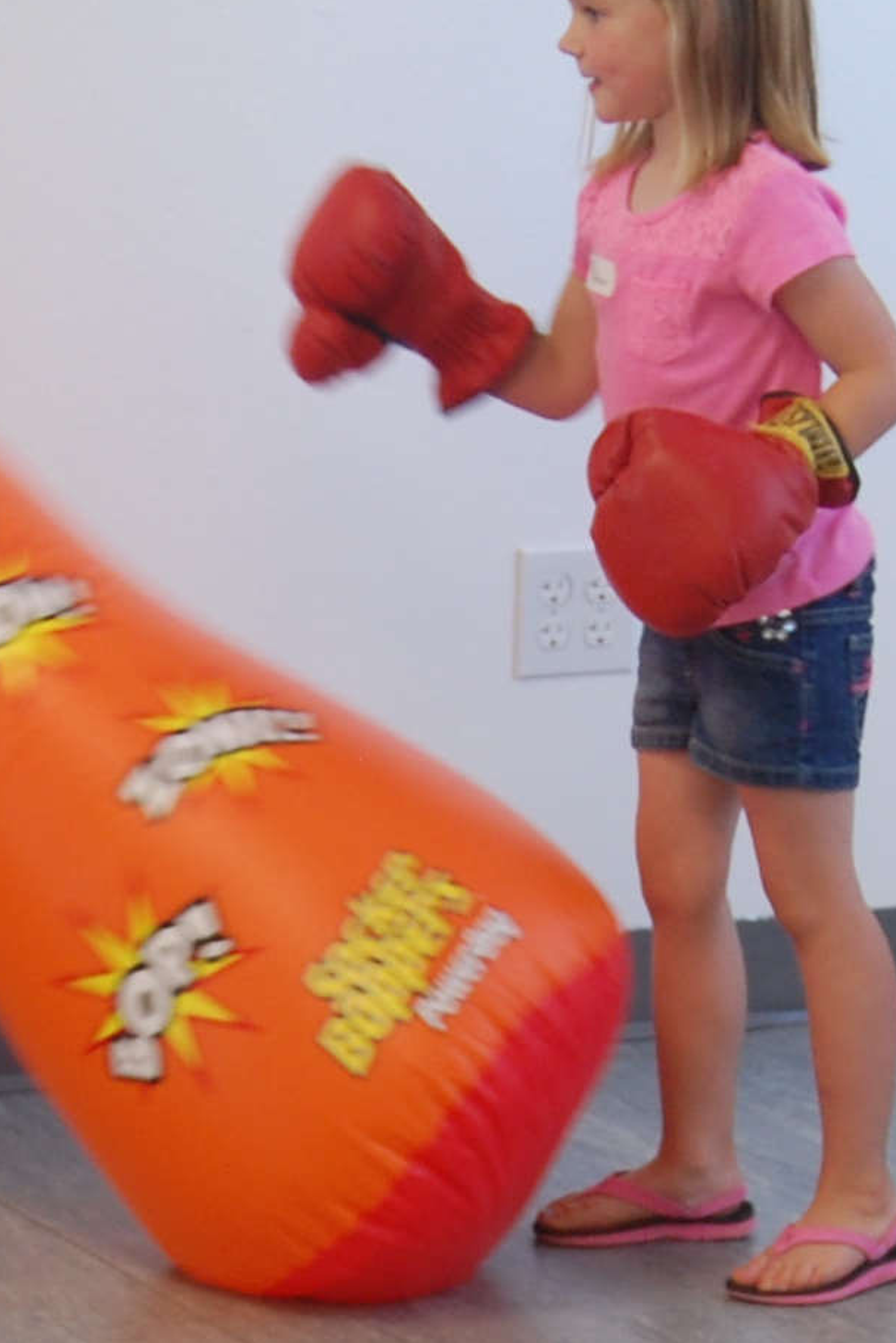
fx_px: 7013
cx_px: 265
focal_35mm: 188
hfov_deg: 7.3
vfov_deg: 10.8
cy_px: 1327
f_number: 5
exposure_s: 1/40
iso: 400
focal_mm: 38
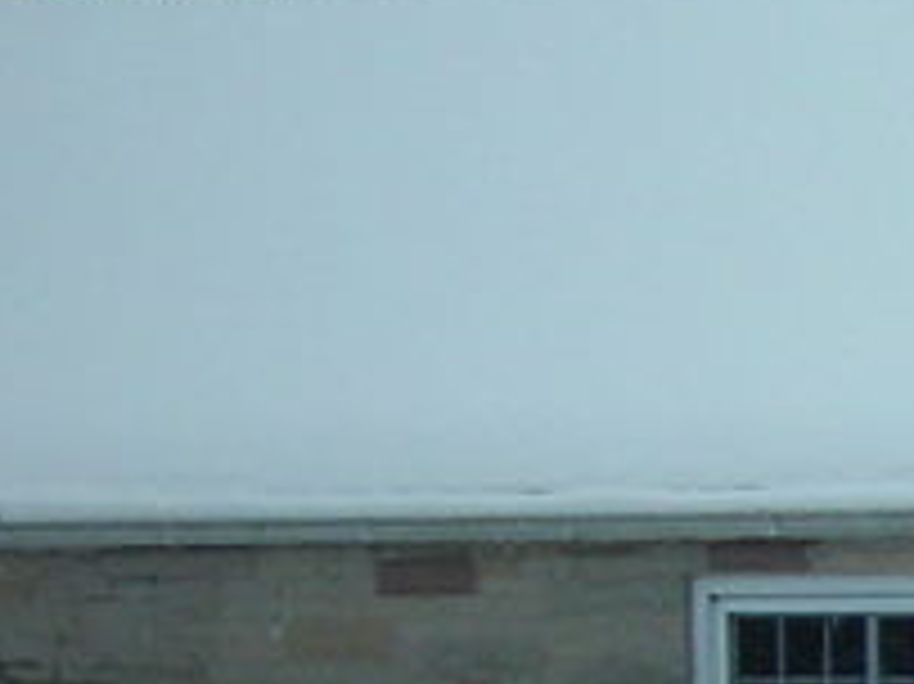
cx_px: 1959
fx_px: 5937
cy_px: 770
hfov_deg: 8.3
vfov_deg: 6.6
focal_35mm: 225
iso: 50
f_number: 3.2
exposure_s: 1/492
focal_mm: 6.3
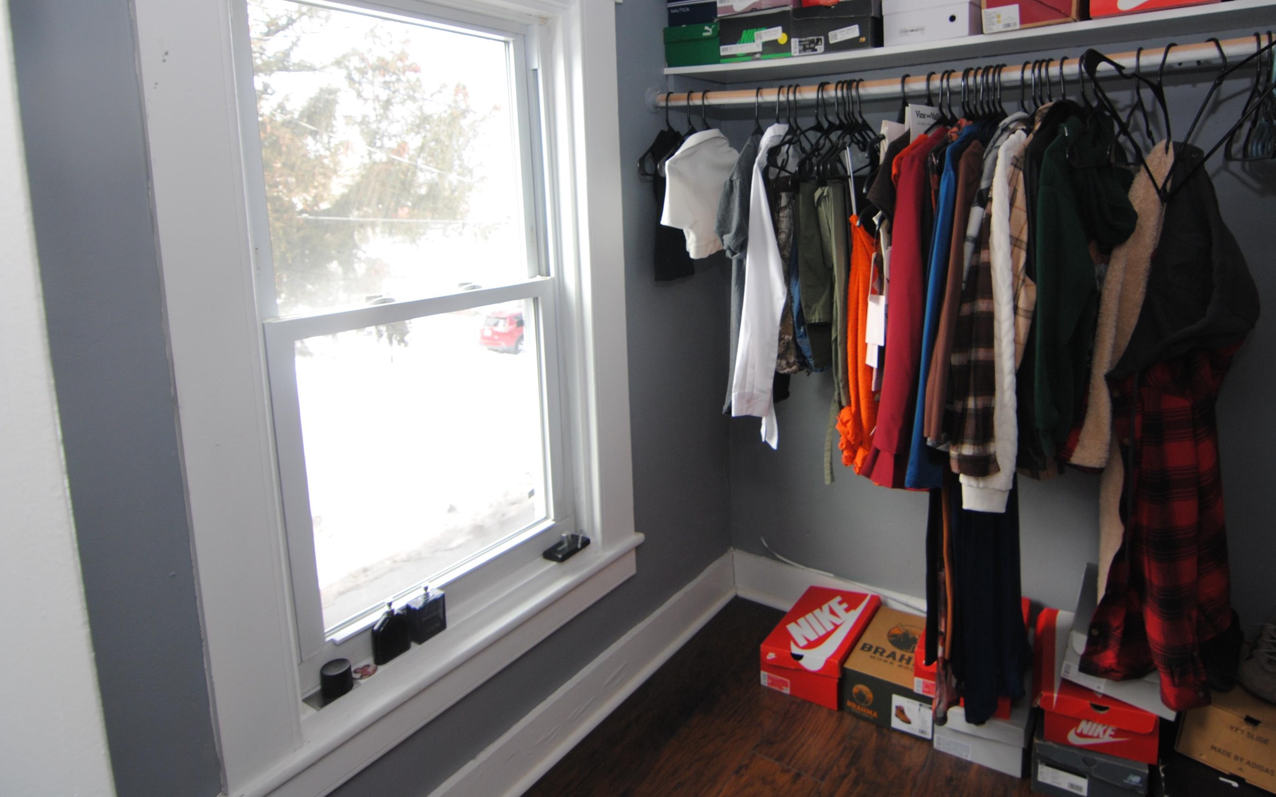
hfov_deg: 75.2
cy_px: 292
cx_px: 733
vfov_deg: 51.2
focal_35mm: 24
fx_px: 821
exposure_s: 1/60
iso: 200
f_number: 4
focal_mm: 13
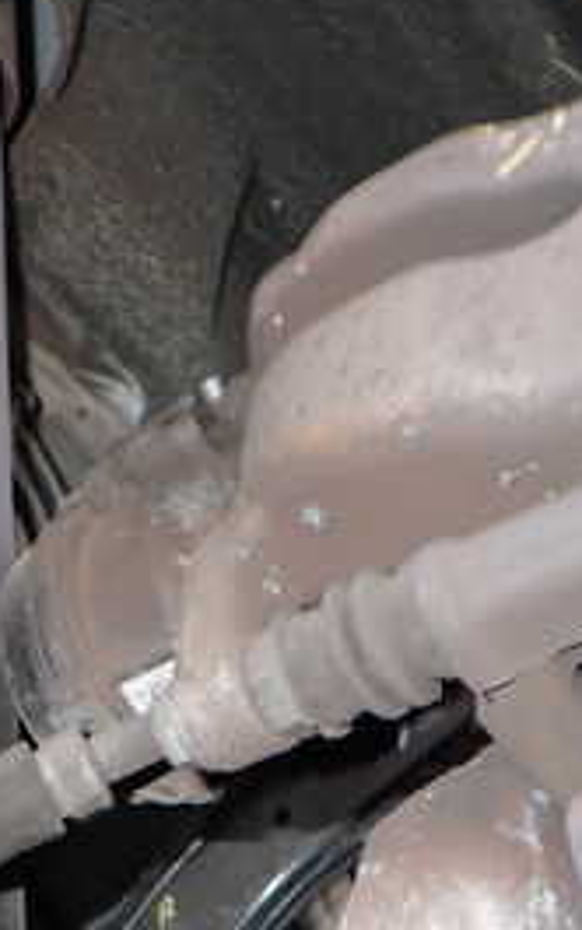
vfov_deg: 28.4
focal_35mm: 72
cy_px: 597
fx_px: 1824
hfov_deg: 17.6
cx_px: -32
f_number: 2.3
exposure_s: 1/30
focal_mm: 5.4
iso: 200
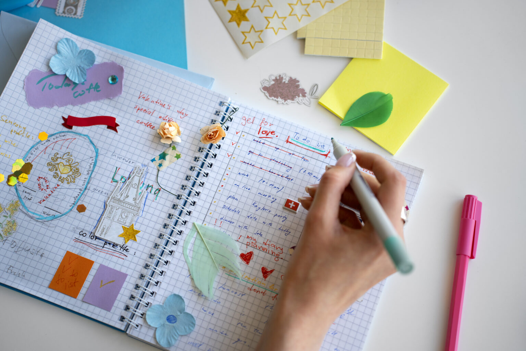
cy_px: 176
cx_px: 263
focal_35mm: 56
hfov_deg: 35.6
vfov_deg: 24.2
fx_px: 818
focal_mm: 56
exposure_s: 1/400
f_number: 2.8
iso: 640
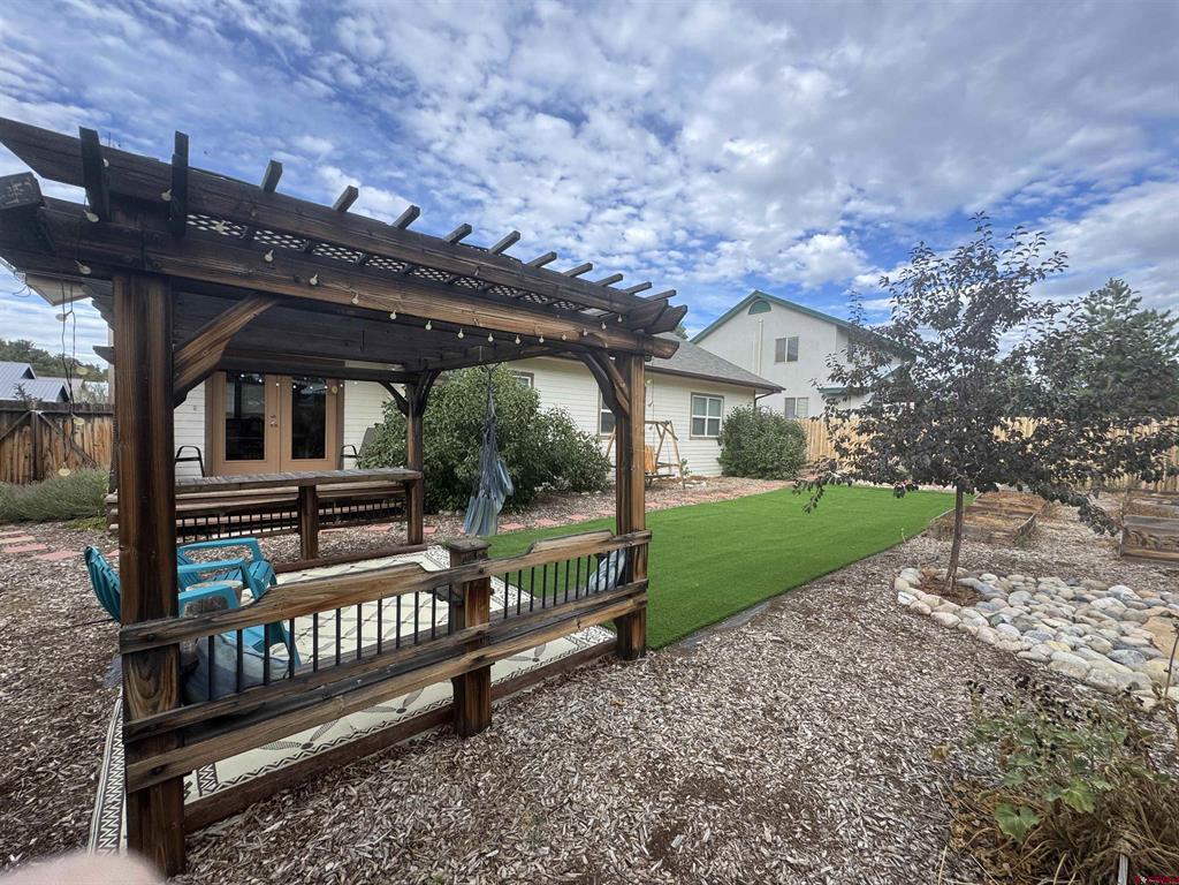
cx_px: 590
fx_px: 477
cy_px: 442
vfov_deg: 85.7
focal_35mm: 14
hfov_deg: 102.1
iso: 40
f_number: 2.2
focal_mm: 2.22
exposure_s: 1/498
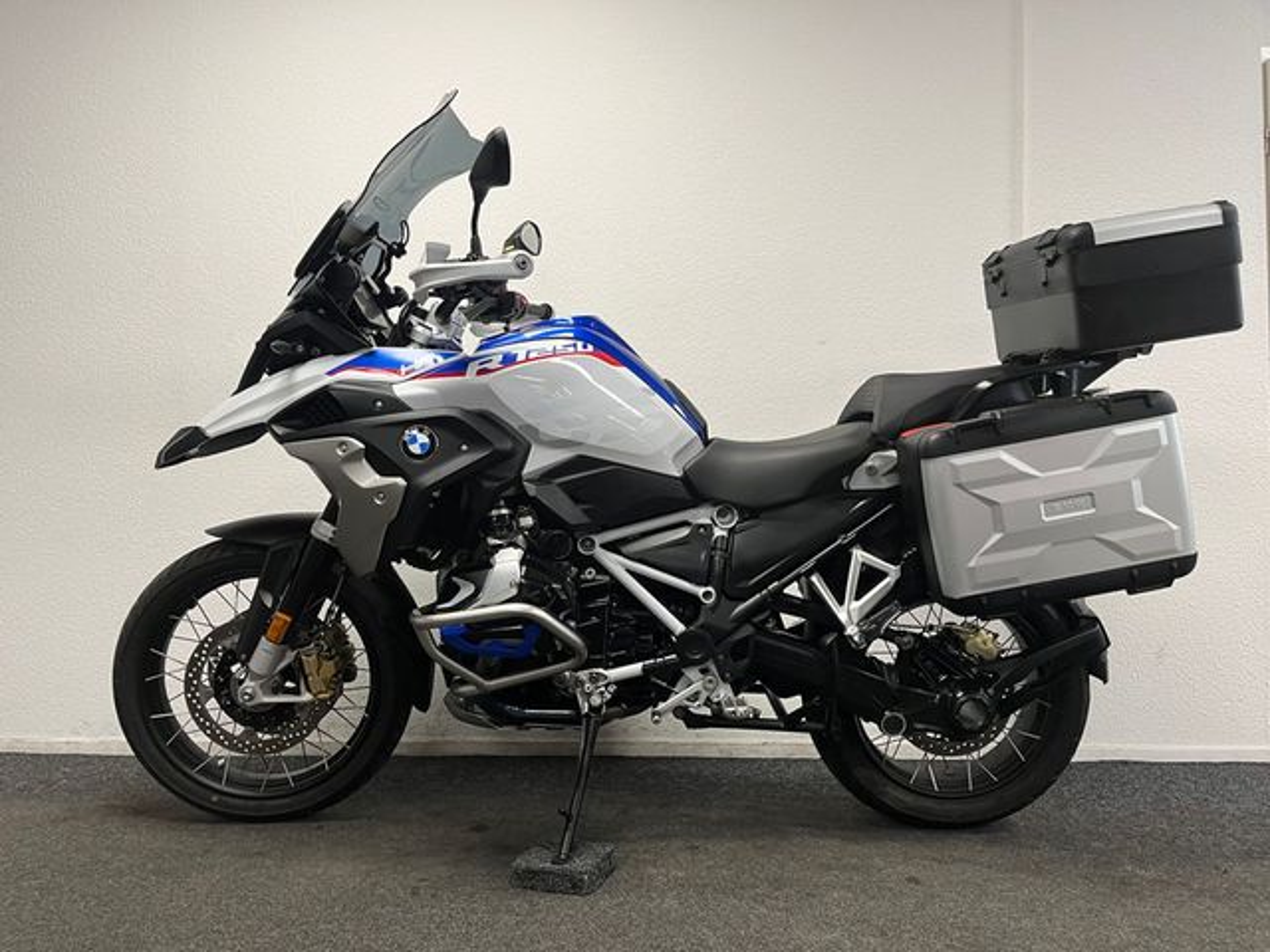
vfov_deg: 53.1
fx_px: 954
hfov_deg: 67.3
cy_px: 476
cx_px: 635
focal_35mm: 26
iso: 64
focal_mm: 5.1
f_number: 1.6
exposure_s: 1/50
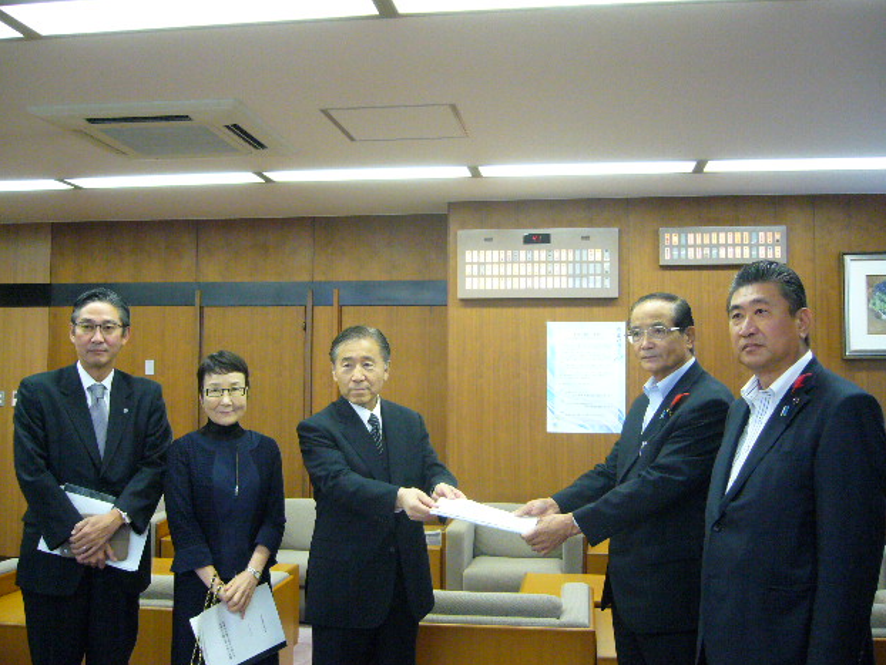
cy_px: 329
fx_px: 922
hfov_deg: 51.3
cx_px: 453
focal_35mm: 36
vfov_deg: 39.7
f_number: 2.8
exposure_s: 1/40
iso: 400
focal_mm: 5.8
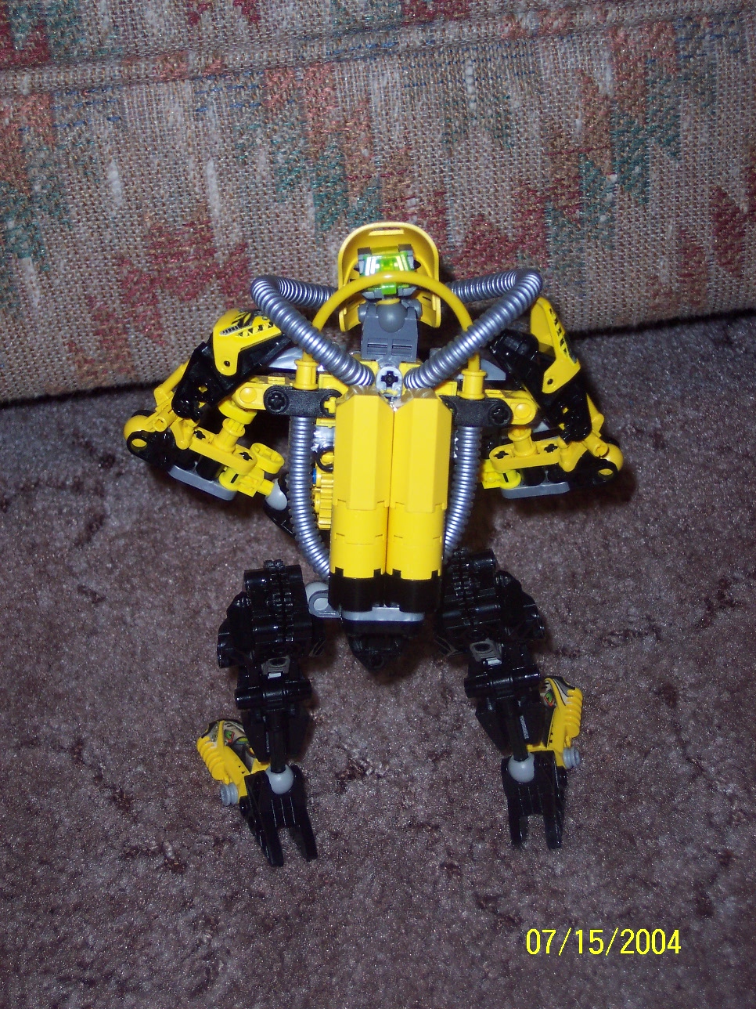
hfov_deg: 23.3
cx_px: 378
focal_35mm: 63
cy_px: 504
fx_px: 1835
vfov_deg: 30.7
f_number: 3.4
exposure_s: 1/45
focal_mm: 13.3
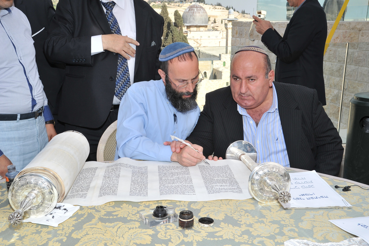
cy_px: 123
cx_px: 184
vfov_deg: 33.4
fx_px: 410
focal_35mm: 40
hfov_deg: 48.5
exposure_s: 1/250
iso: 500
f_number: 14
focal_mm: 40
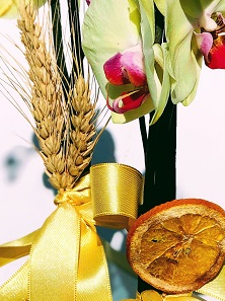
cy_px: 39
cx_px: 103
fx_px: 1346
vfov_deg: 12.7
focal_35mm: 155
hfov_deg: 9.6
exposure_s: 1/3472
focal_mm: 6.6
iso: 20
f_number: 2.8
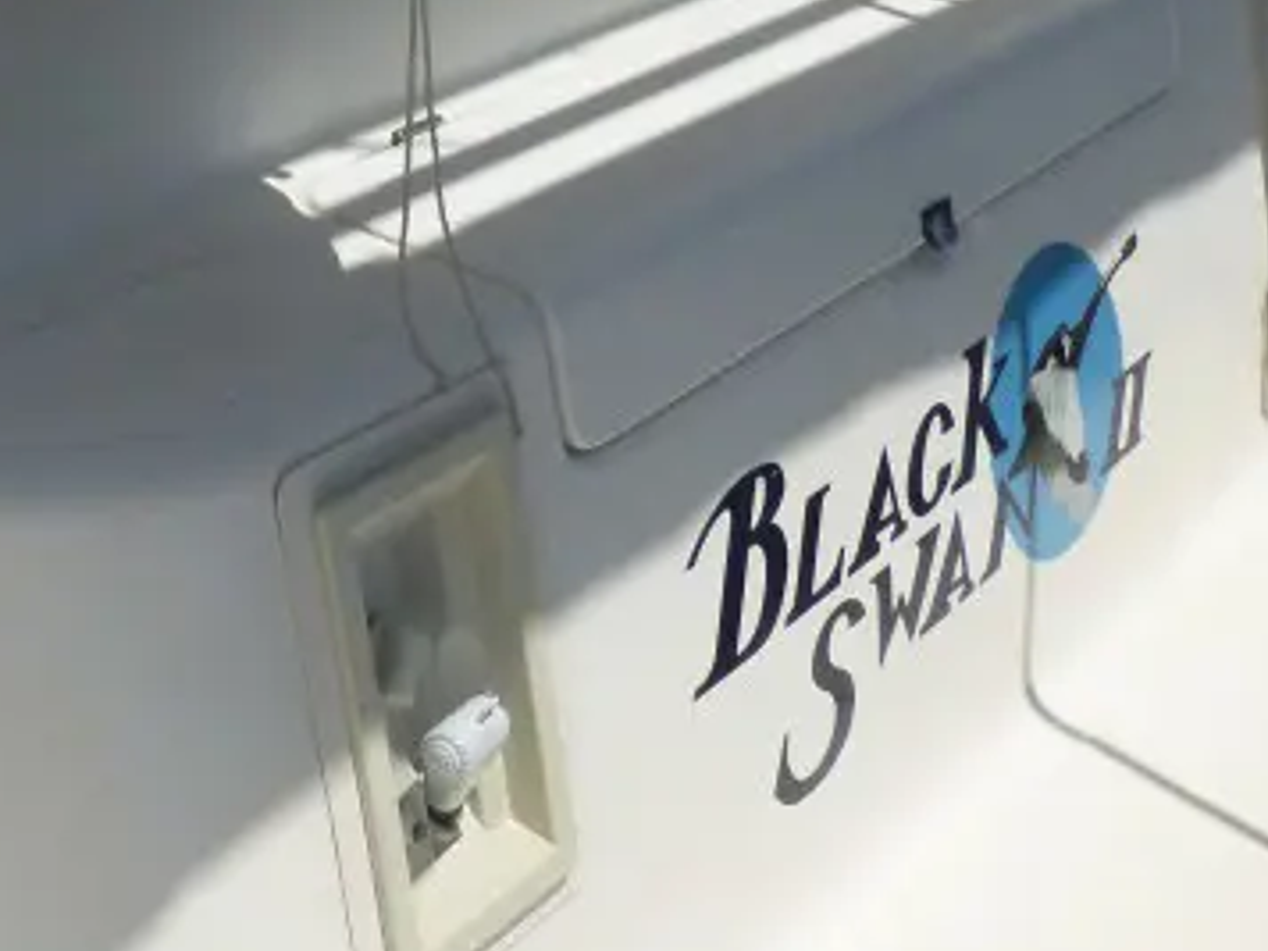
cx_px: 128
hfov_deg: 33.7
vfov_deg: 25.6
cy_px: -7
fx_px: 1978
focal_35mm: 54
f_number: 4.5
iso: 100
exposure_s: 1/2000
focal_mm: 4.3
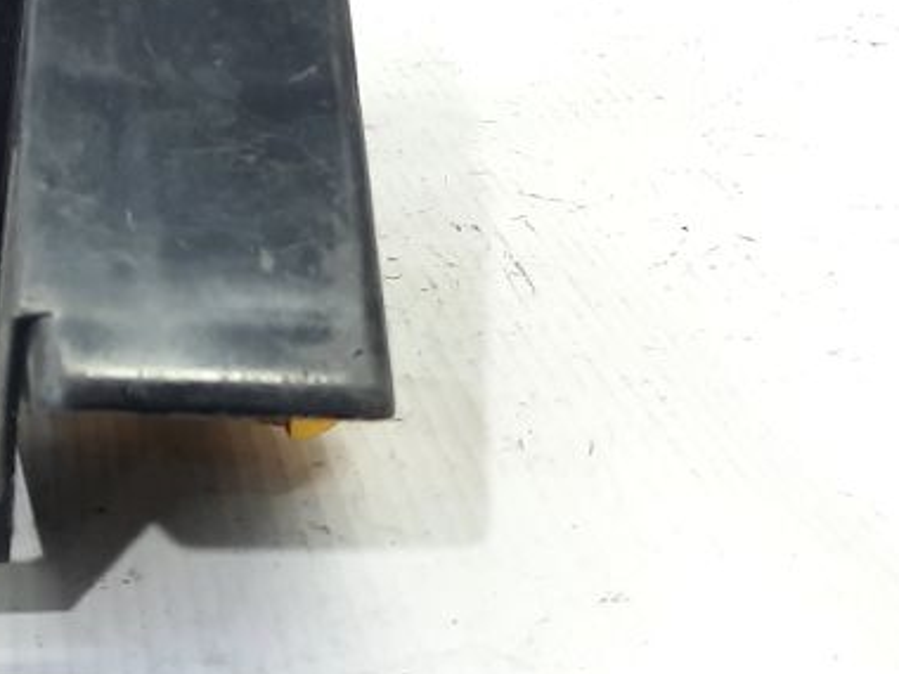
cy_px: -47
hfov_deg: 23.6
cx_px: -14
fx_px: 2052
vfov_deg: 18.1
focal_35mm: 79
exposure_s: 1/50
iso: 100
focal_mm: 4.6
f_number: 2
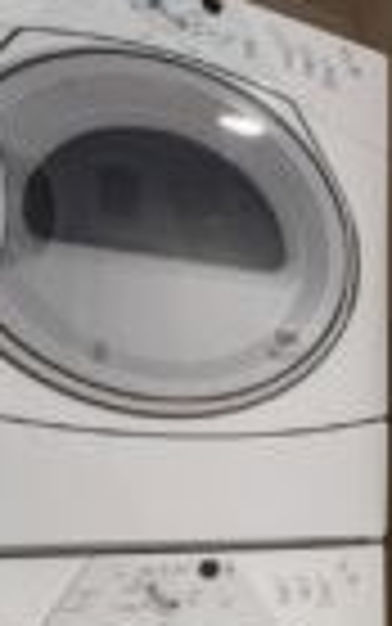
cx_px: 707
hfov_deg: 19.9
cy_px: 489
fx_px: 803
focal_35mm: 47
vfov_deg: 41.1
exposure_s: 1
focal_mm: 16
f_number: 11
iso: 100
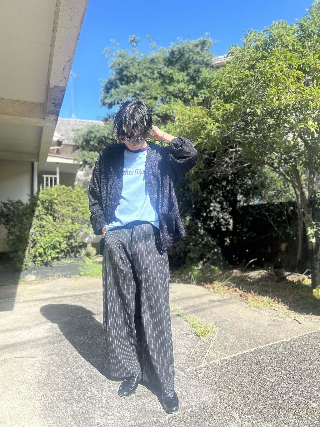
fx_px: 320
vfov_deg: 67.3
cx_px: 160
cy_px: 214
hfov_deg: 53.1
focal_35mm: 26
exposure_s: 1/797
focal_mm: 5.7
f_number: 1.5
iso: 50
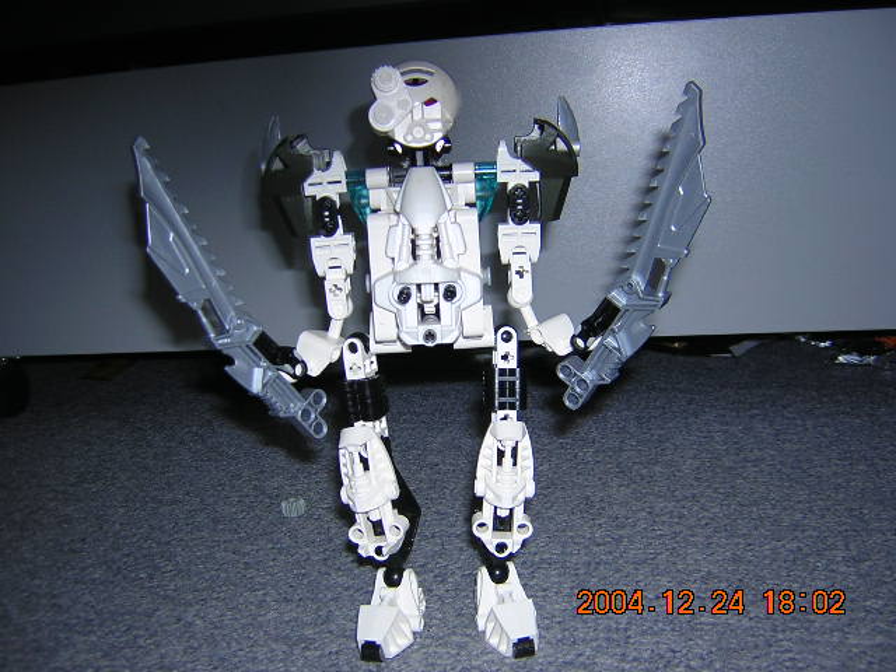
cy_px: 336
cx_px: 448
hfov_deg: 51.4
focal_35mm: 36
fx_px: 932
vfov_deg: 39.7
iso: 100
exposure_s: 1/60.1
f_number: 2.6
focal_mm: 4.7
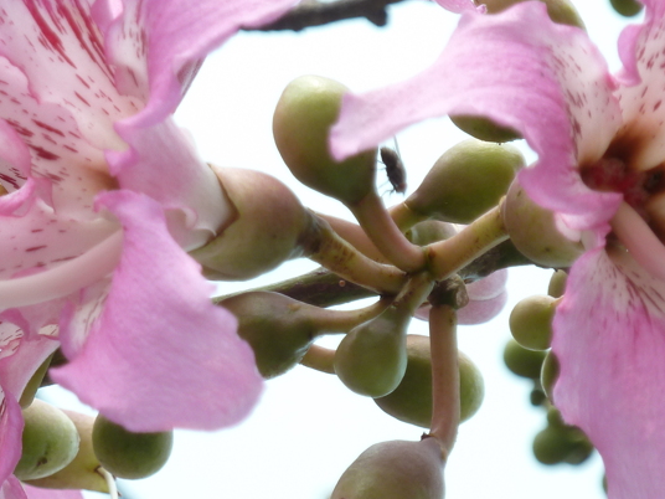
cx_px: 184
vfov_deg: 5.3
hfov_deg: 7.0
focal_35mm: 281
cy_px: 293
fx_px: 5398
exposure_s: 1/200
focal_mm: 24.1
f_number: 4.5
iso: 80
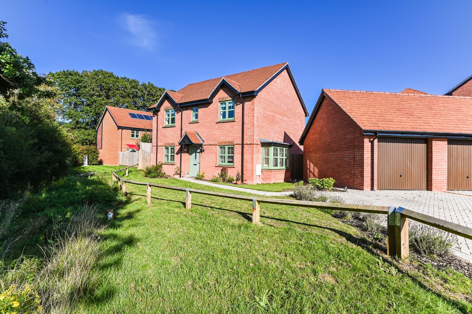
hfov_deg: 86.9
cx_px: 236
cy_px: 157
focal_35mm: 19
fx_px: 249
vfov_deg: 64.5
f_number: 8
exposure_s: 1/2000
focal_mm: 19
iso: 400
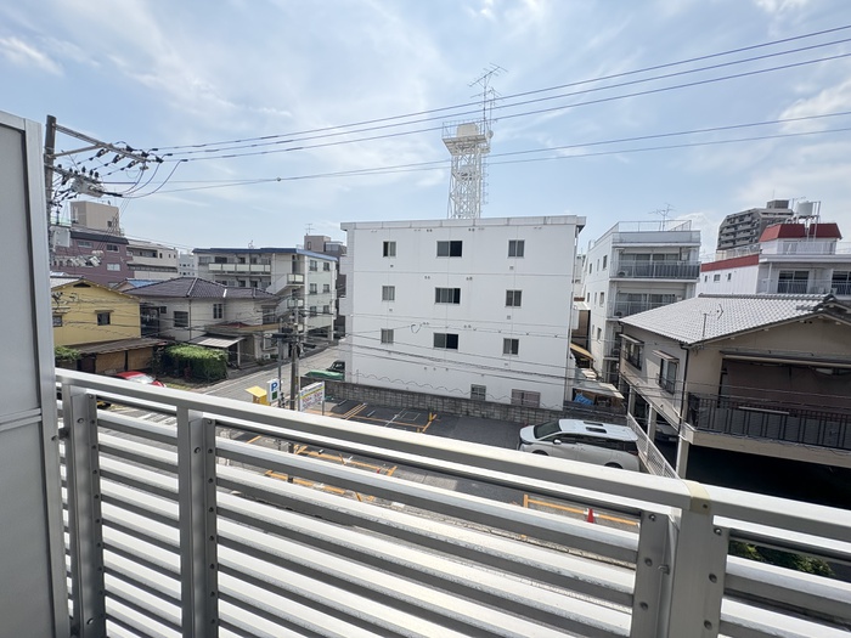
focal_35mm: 14
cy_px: 319
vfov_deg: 85.7
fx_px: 344
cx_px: 426
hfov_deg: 102.1
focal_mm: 2.22
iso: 64
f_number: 2.2
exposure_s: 1/1063
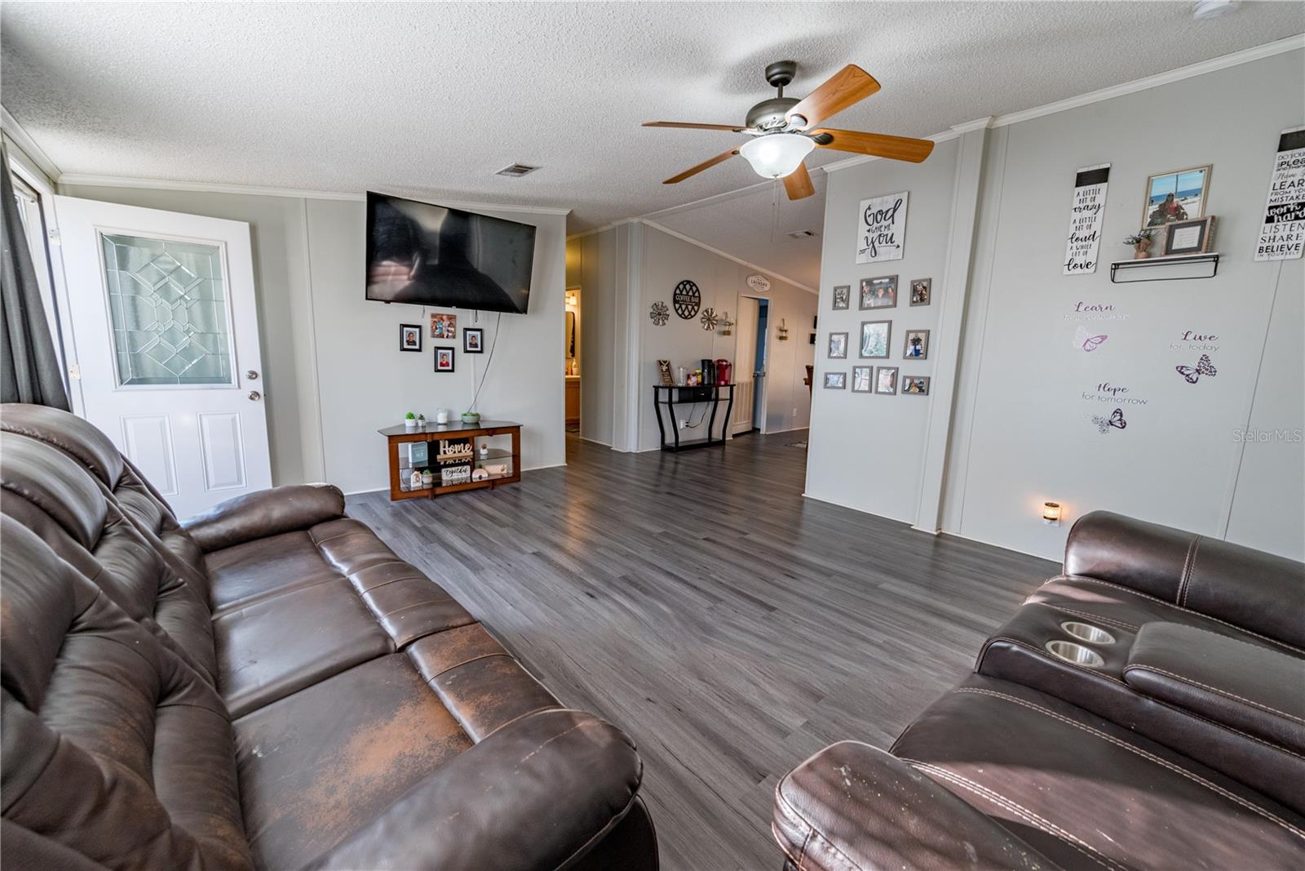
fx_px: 508
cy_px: 436
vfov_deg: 81.2
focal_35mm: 14
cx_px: 652
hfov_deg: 104.2
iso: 320
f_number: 8
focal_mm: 14
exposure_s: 1/160
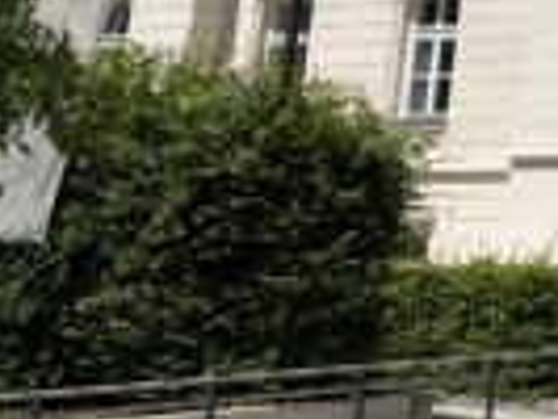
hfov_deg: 12.1
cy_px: -365
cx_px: 1194
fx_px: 2259
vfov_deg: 10.0
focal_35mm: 140
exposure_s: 1/3247
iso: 20
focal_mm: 3.99
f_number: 1.8
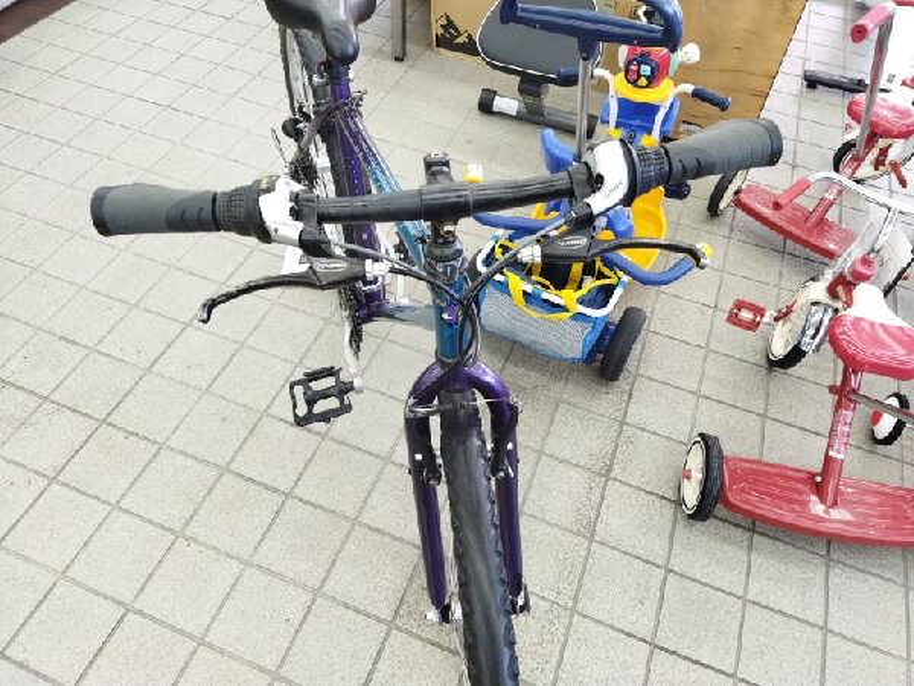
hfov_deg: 65.3
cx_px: 457
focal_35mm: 27
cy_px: 343
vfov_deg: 51.4
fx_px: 713
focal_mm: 4.71
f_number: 1.79
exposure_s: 1/60
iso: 139
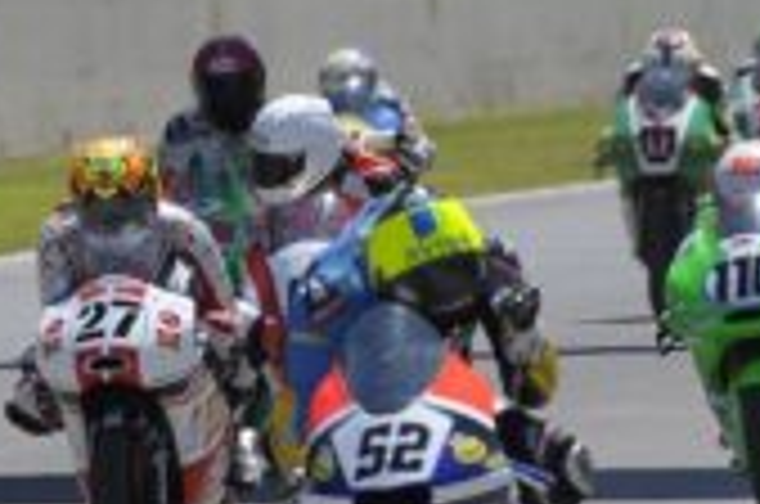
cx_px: -292
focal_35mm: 1471
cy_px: 4
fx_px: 30996
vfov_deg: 0.9
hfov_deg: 1.4
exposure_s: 1/400
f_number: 10
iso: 200
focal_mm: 400
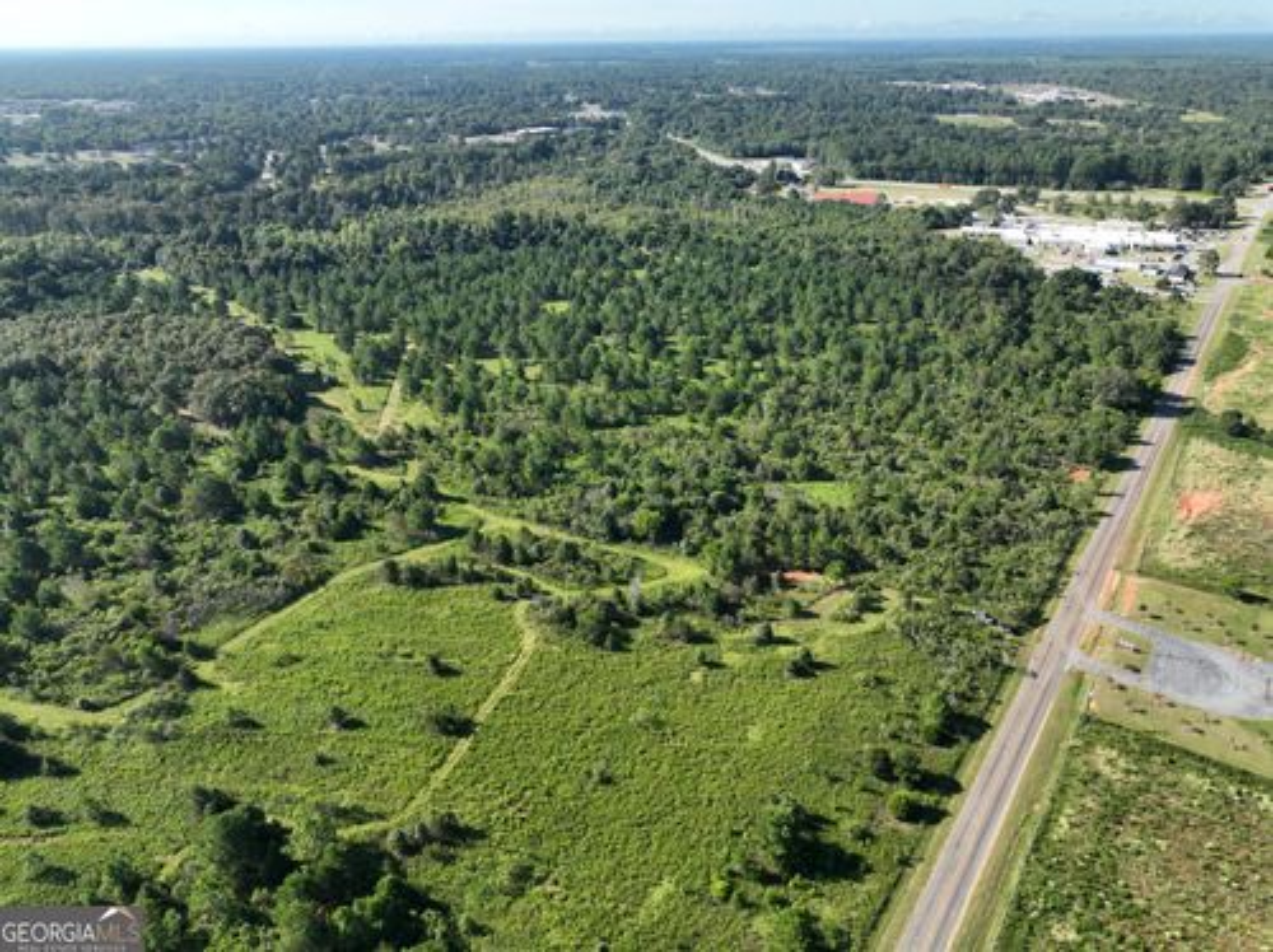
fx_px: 882
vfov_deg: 56.7
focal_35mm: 24
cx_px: 636
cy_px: 476
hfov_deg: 71.6
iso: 200
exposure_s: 1/1600
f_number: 2.8
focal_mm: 12.29
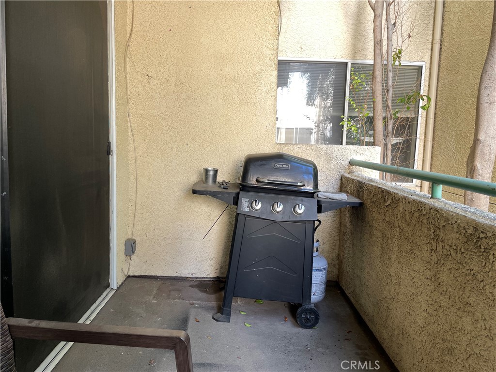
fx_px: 373
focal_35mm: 26
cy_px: 186
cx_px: 248
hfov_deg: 67.3
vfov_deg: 53.1
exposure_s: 1/121
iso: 50
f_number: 1.6
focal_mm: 4.2
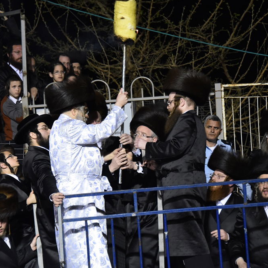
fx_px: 1550
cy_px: 136
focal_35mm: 177
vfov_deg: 9.9
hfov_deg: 9.9
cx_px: 138
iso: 4000
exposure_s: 1/100
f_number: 5.6
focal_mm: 135
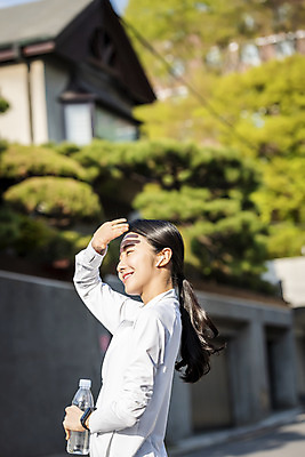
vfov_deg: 20.0
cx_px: 152
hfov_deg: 13.4
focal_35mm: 102
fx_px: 1295
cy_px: 228
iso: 160
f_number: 4
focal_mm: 102
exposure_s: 1/1000
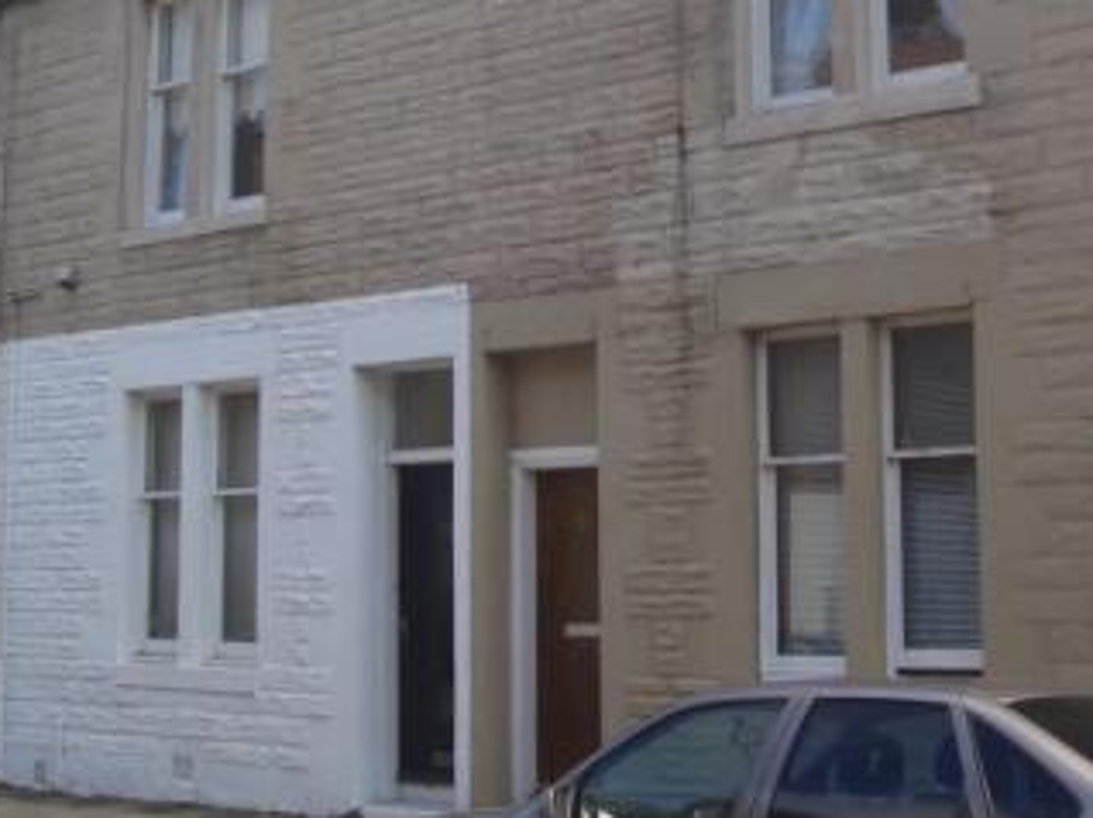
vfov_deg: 22.0
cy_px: 174
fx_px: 2082
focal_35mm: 66
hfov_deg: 29.3
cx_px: 651
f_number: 4
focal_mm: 4.8
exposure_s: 1/200
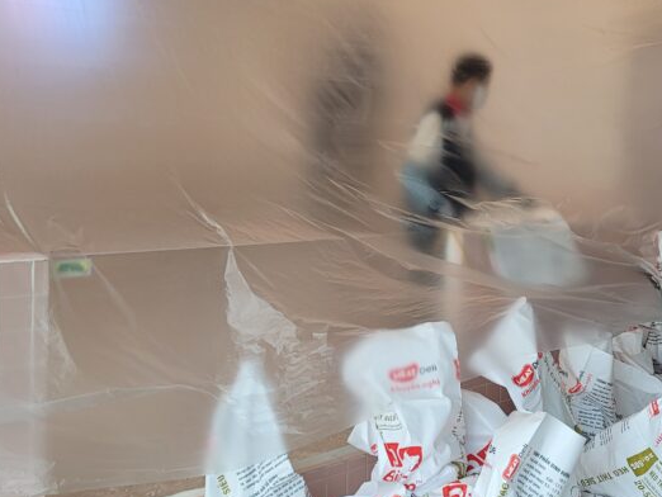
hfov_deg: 38.3
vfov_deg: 29.7
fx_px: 938
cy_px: 210
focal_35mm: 49
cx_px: 460
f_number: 1.8
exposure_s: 1/120
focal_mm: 7
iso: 50
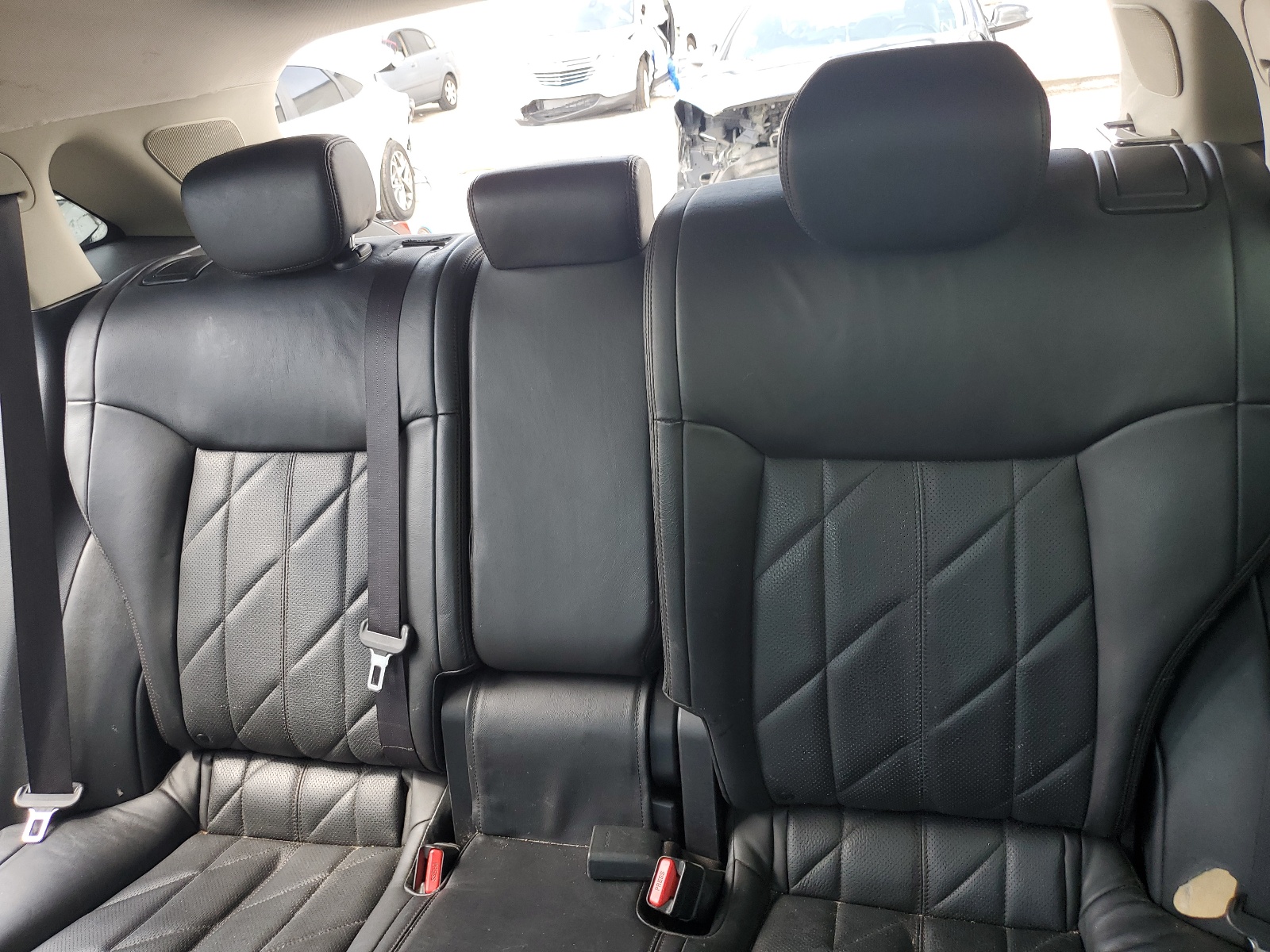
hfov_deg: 67.3
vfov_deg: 53.1
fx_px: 954
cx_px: 635
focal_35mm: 26
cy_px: 476
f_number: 1.5
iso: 50
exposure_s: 1/120
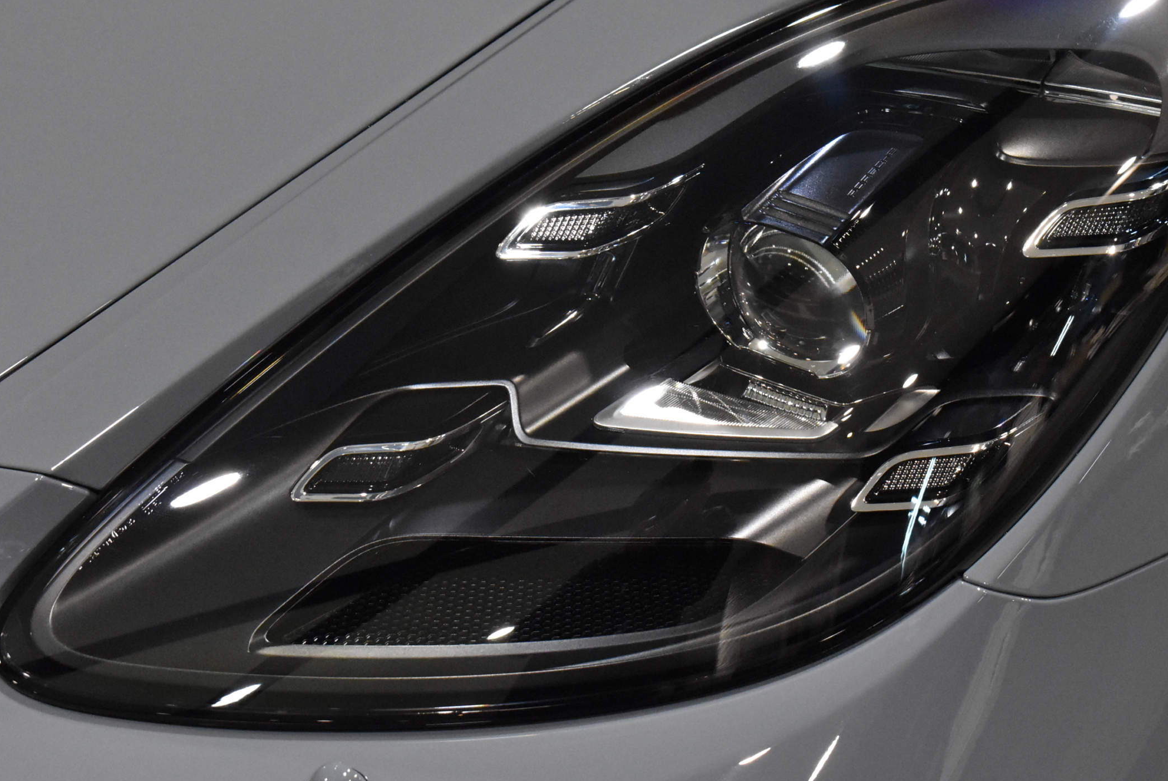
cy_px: 324
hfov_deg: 20.2
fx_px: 3267
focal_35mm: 101
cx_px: 696
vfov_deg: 13.6
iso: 5600
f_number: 9
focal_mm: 55
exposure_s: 1/100
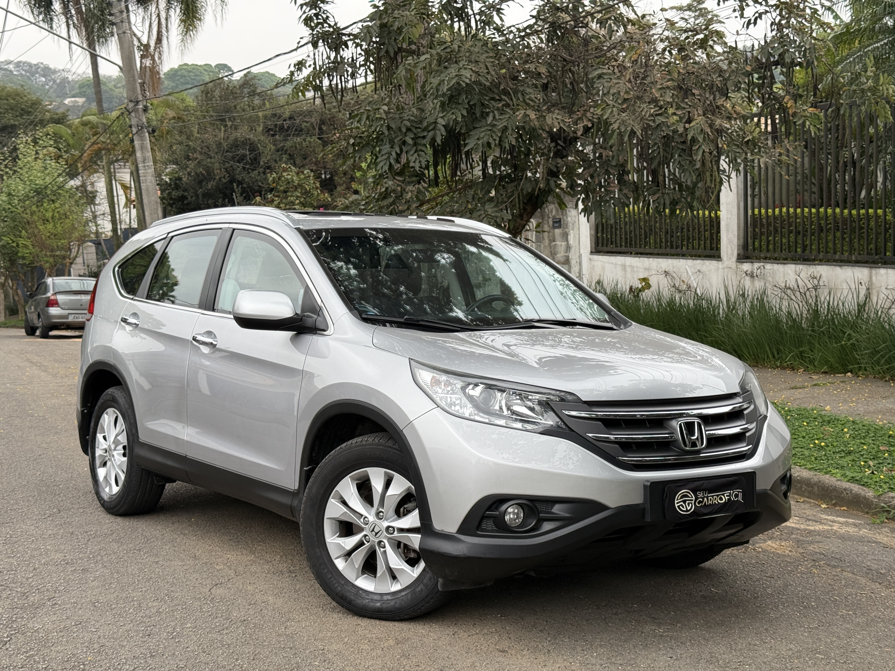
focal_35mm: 48
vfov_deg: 30.3
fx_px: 1241
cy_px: 336
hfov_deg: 39.7
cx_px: 448
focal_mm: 6.76
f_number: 1.78
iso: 64
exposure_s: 1/928
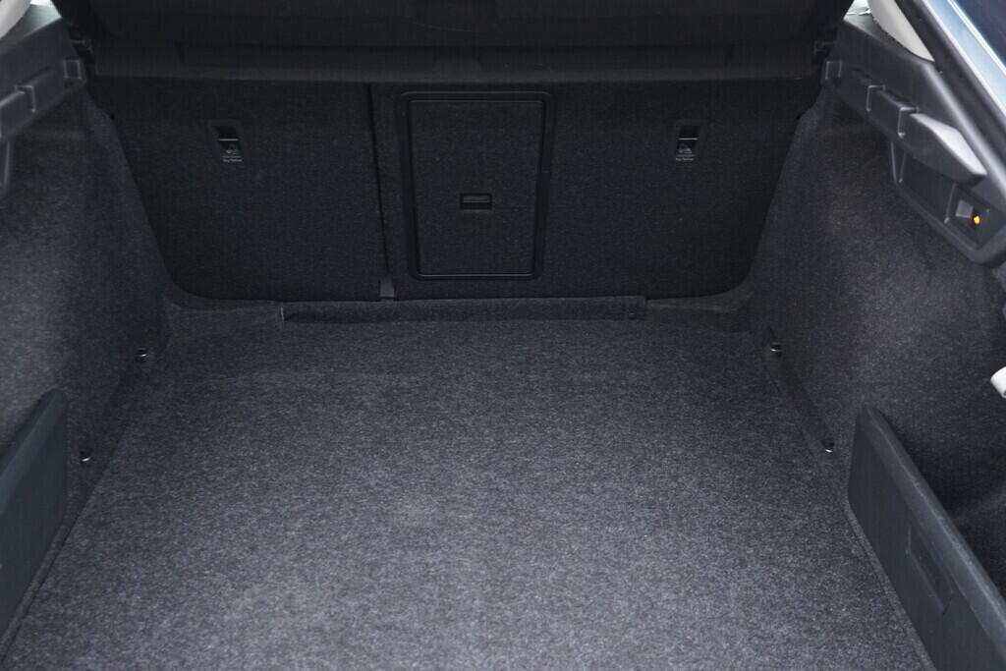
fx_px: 1006
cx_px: 503
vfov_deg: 36.9
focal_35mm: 36
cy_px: 336
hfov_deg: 53.1
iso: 800
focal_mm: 24
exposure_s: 1/40
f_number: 2.8
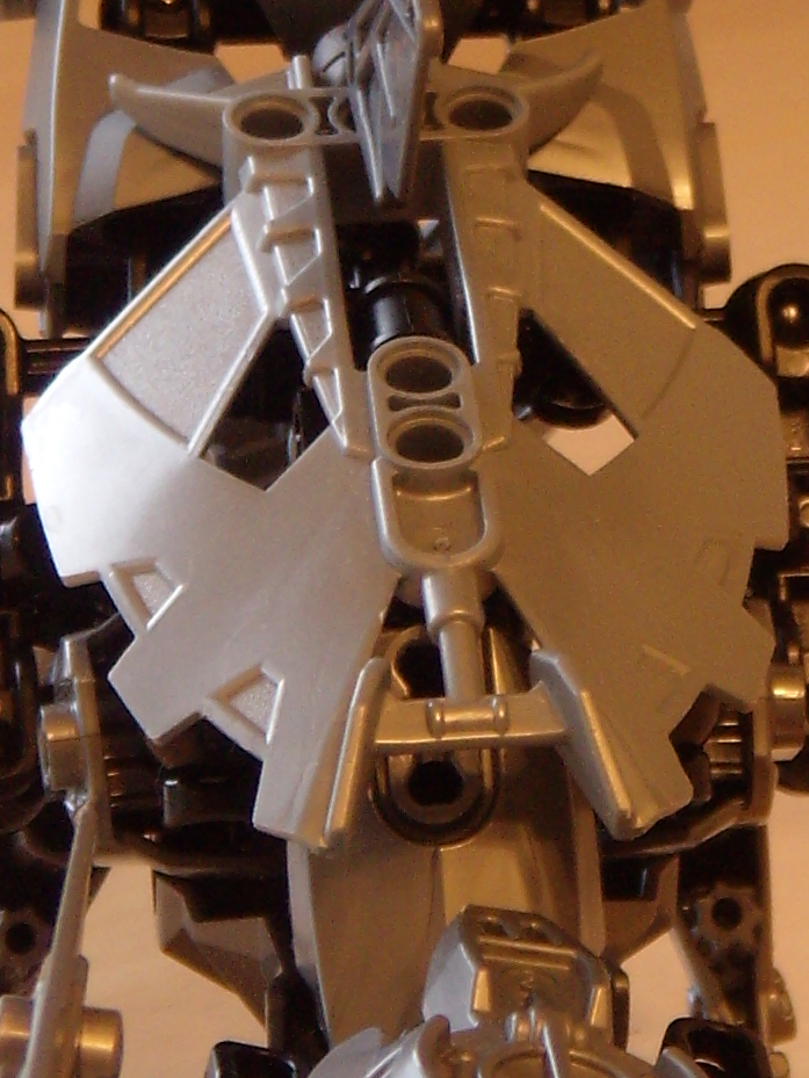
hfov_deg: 7.4
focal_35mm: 200
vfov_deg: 9.9
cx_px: 352
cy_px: 463
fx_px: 6231
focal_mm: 11
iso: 100
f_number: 3.9
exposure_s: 1/13.4
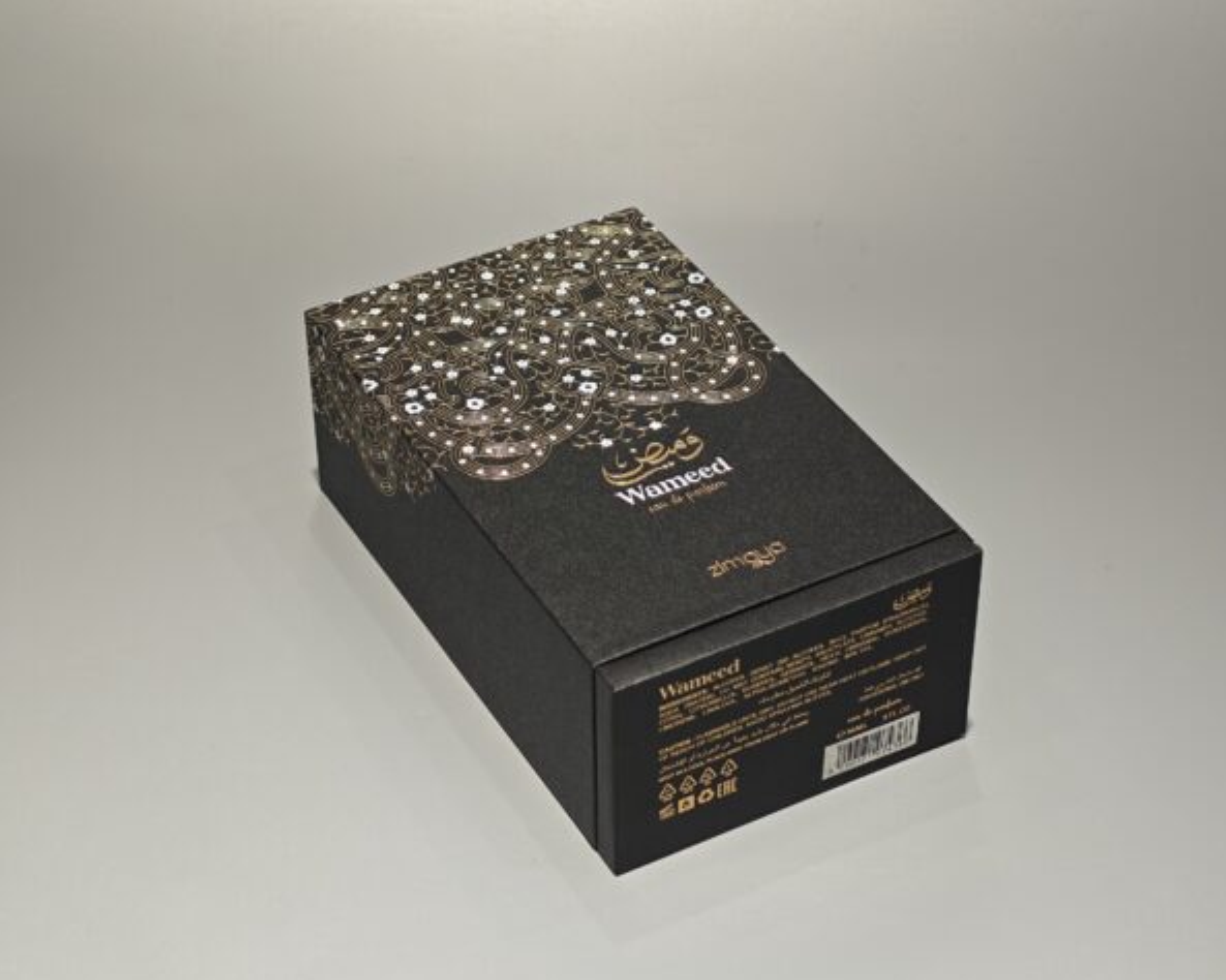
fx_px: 2866
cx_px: 612
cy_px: 494
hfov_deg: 24.1
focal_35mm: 79
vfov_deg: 19.4
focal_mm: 10.1
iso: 125
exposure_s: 1/100
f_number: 2
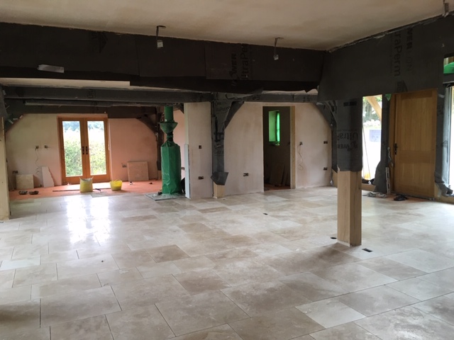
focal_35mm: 29
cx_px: 227
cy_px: 170
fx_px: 380
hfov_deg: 61.7
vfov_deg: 48.2
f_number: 2.2
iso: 50
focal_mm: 4.15
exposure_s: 1/33
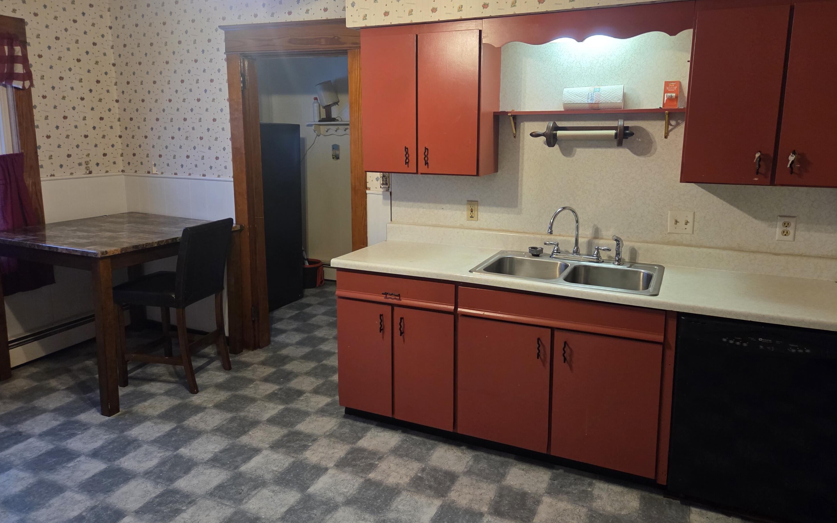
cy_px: 223
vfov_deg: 49.1
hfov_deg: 72.6
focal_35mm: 25
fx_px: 570
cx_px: 419
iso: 500
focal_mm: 5.4
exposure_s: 1/120
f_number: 1.8
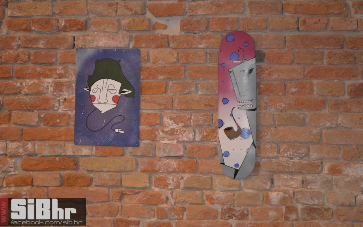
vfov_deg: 15.5
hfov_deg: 24.5
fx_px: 836
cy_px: 114
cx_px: 182
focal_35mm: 85
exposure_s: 1/20
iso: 800
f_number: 5.6
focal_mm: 55
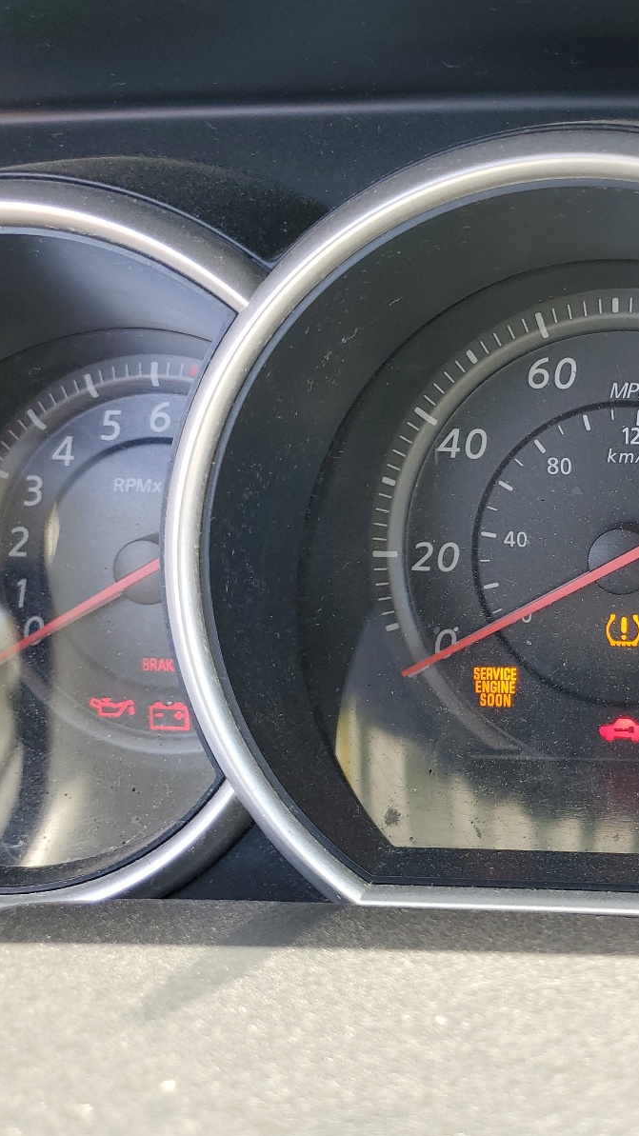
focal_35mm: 38
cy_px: 570
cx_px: 608
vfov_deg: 52.8
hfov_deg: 29.5
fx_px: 1145
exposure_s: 1/122
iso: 50
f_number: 1.5
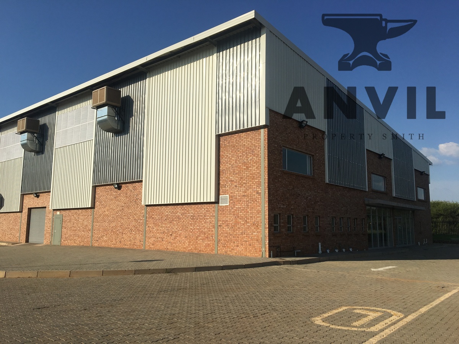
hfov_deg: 61.7
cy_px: 172
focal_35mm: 29
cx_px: 230
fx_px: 385
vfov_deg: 48.2
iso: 25
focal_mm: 4.15
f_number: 2.2
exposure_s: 1/3663
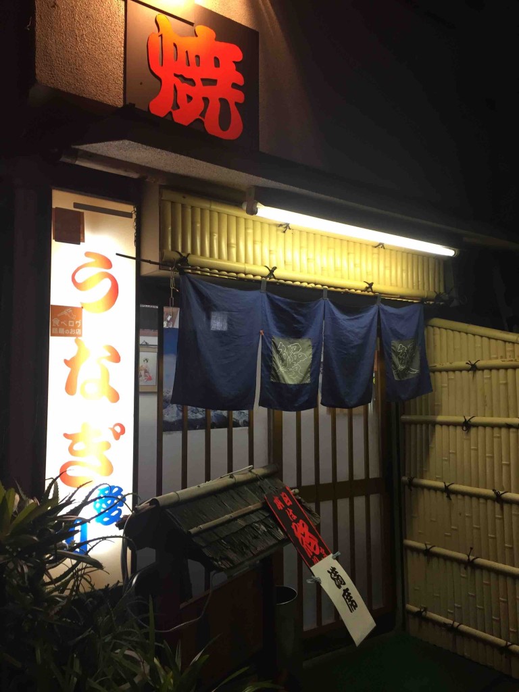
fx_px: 580
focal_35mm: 29
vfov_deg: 61.7
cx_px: 260
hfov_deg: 48.2
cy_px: 346
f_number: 2.2
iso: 80
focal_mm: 4.15
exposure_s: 1/30
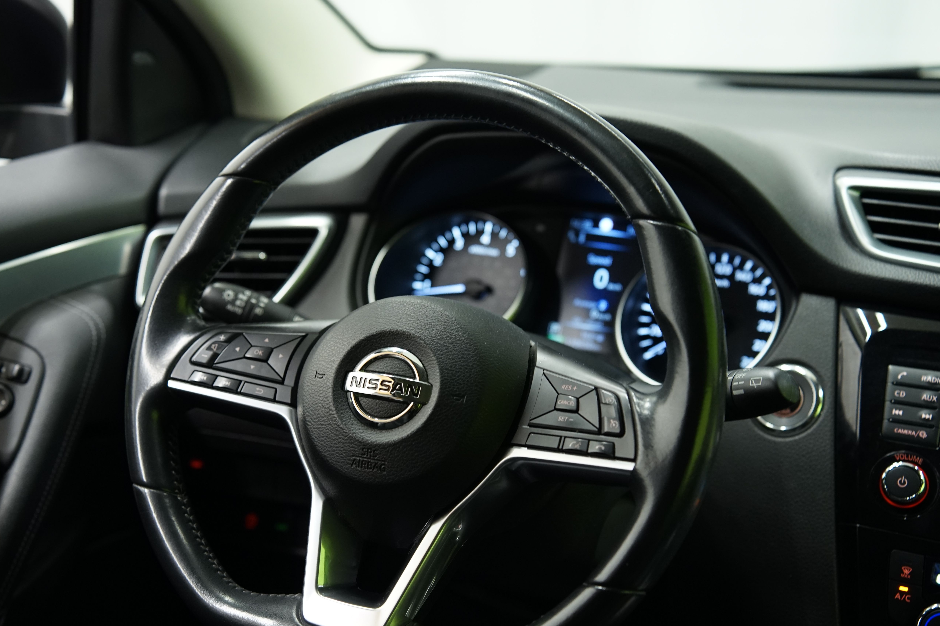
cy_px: 363
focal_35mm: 55
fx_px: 1436
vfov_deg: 24.6
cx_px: 443
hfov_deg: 36.2
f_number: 3.2
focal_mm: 47
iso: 1000
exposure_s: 1/30
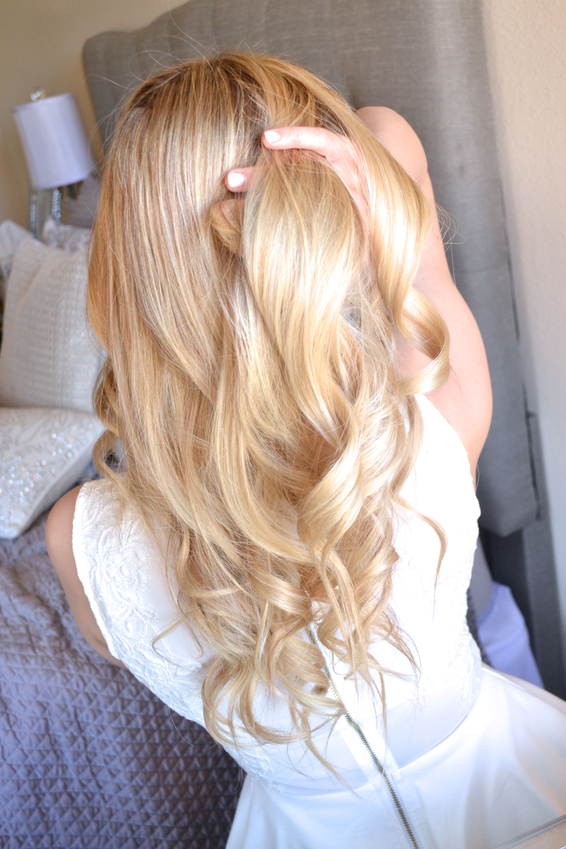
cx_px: 283
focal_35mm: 42
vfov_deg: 46.4
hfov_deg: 31.9
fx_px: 990
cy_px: 424
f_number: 5.6
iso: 800
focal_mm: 28
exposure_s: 1/80
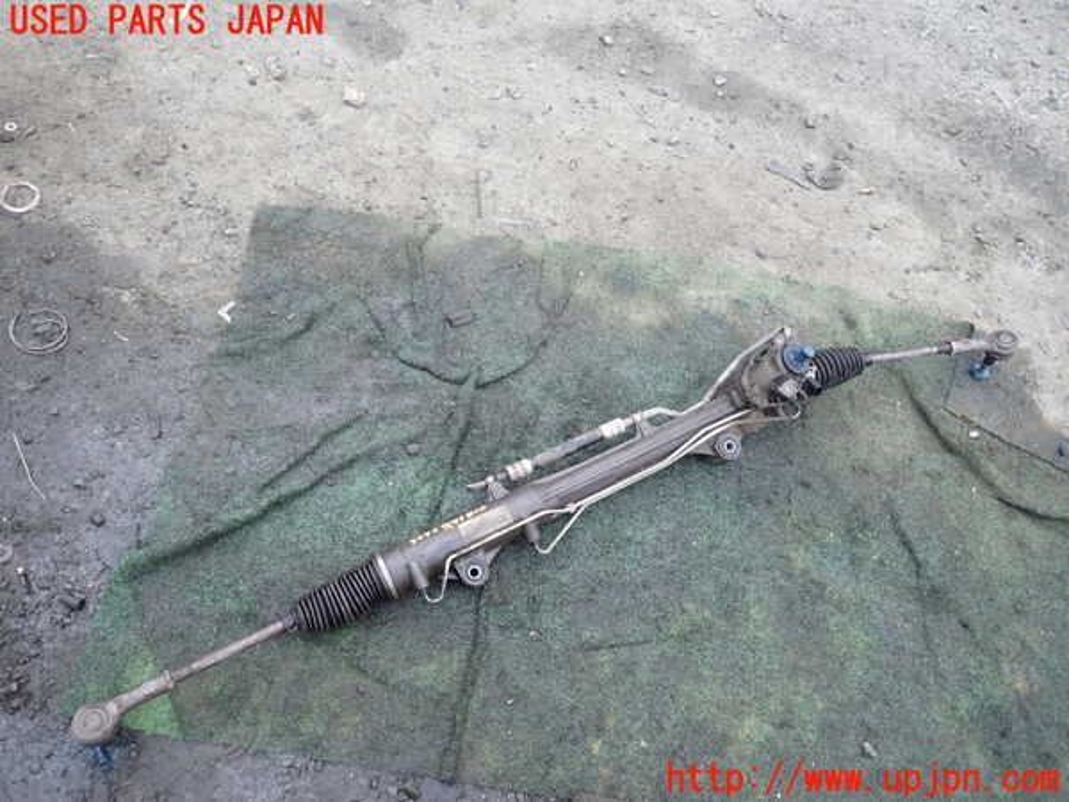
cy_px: 401
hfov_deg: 69.4
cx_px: 534
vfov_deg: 54.9
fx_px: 772
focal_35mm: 25
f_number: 2
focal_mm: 4.5
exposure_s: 1/100
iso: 100
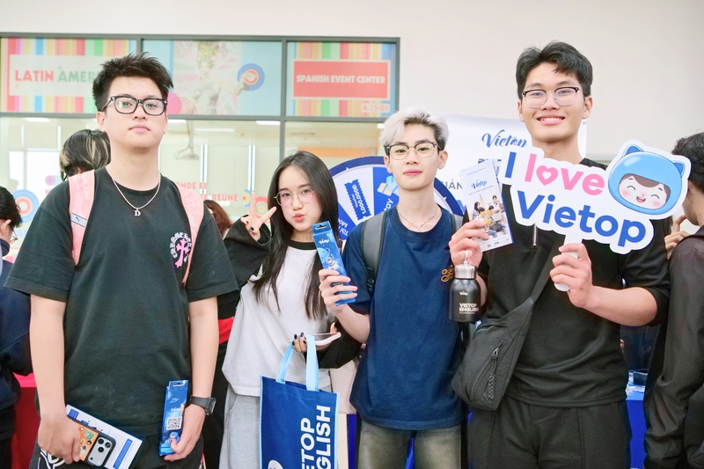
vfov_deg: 37.8
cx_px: 352
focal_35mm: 35
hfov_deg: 54.4
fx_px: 684
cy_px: 234
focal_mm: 35
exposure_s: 1/250
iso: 5000
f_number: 4
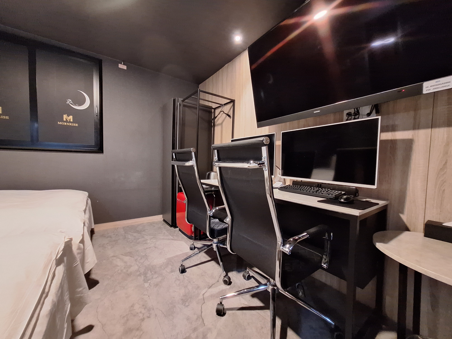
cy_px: 170
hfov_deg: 106.2
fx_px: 170
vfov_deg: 89.9
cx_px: 226
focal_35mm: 13
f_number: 2.2
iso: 500
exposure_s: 1/20
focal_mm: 1.74
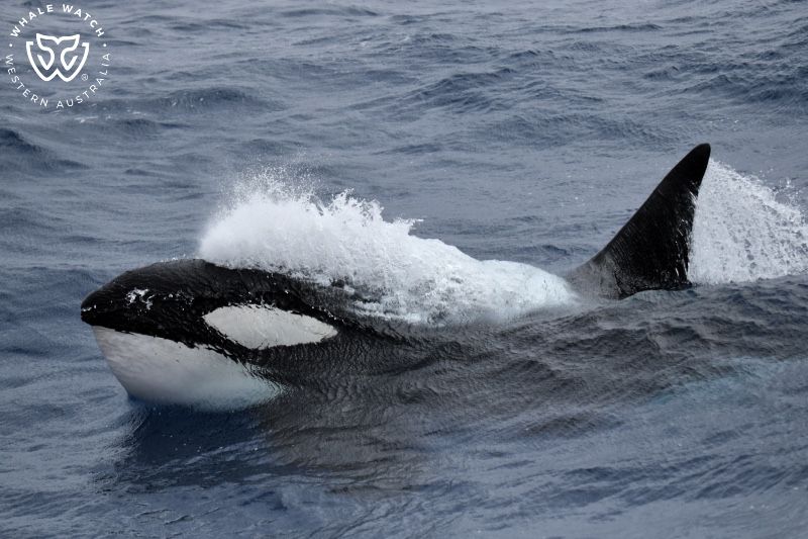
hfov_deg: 18.6
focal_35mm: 110
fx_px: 2468
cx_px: 404
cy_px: 270
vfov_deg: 12.4
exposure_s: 1/8000
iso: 720
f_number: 5
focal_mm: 110
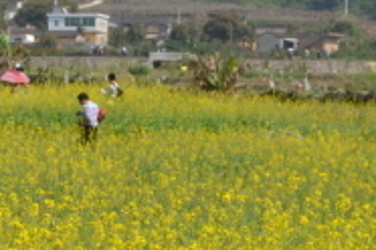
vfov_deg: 6.9
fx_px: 2068
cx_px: -150
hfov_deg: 10.1
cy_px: 338
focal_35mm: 198
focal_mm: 24
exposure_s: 1/250
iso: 100
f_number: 8
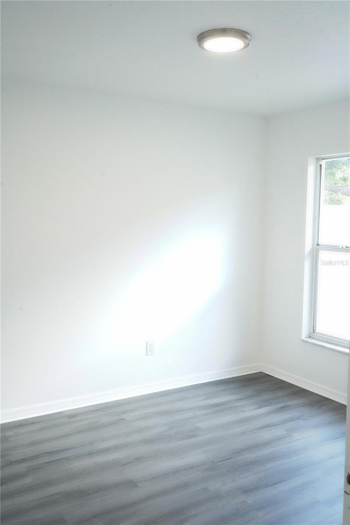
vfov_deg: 55.8
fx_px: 496
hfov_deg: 38.9
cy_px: 262
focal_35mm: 34
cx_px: 175
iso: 25600
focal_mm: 34
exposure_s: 1/200
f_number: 6.3
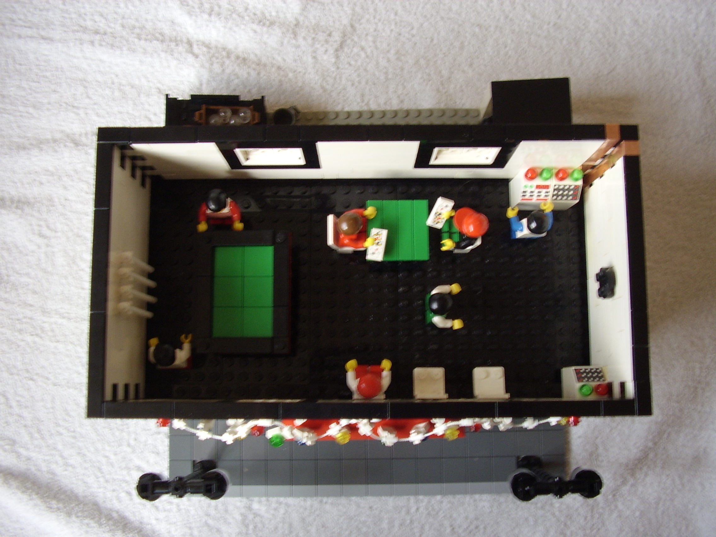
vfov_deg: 46.8
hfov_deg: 60.0
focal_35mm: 30
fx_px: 621
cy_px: 268
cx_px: 358
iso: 100
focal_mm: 5.8
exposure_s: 1/10
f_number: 2.9
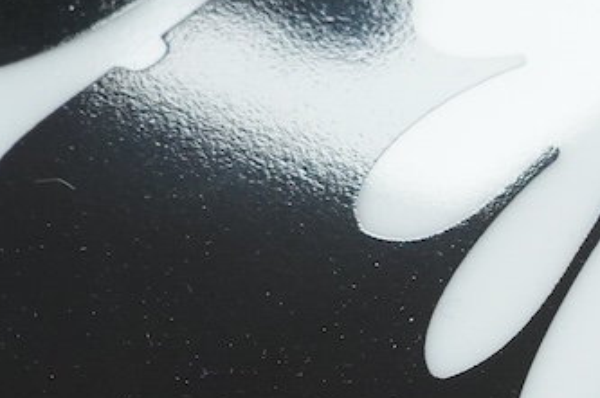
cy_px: 284
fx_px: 3611
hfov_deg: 9.1
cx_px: 1059
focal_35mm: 217
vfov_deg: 6.3
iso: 2500
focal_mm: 42
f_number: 7.1
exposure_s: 1/125
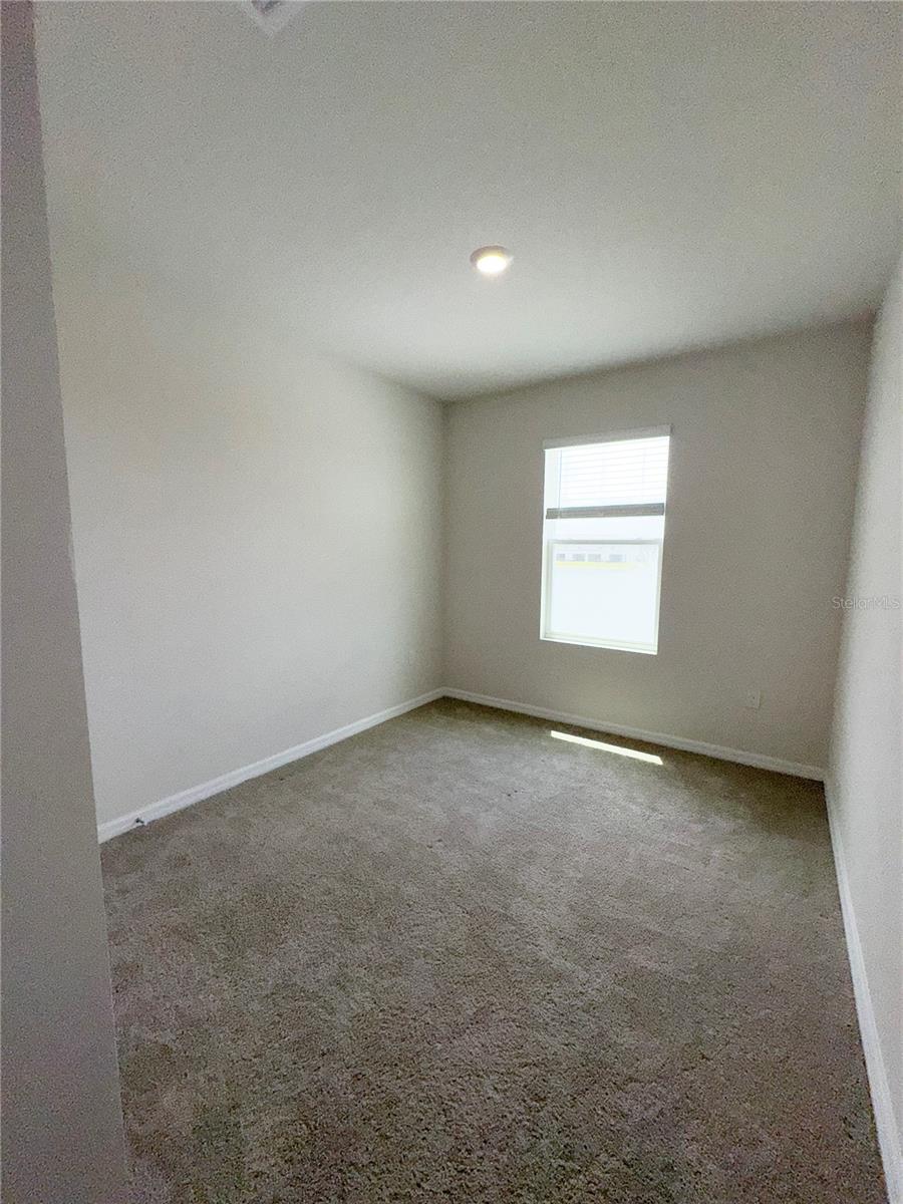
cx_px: 452
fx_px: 487
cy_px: 602
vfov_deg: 102.1
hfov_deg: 85.7
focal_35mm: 14
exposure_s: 1/950
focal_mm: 2.22
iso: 32
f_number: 2.2
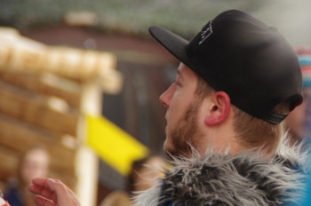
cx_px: 208
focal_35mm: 428
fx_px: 3691
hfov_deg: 4.8
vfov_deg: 3.2
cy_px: 124
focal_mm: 200
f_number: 6.3
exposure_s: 1/250
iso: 1600
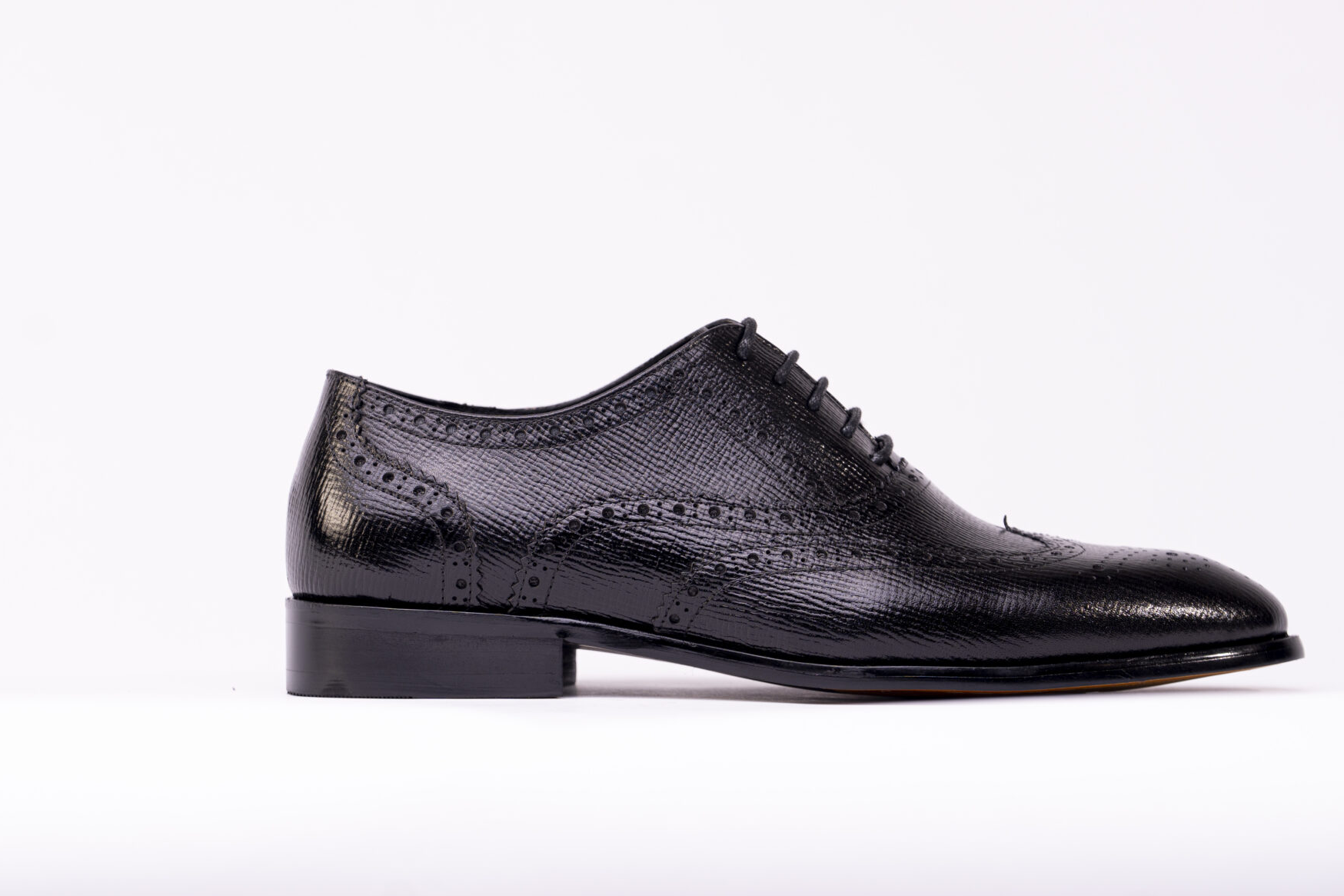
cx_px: 624
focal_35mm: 290
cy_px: 336
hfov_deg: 7.1
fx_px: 10825
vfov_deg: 4.7
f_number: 5
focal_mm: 198
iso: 100
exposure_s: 1/100
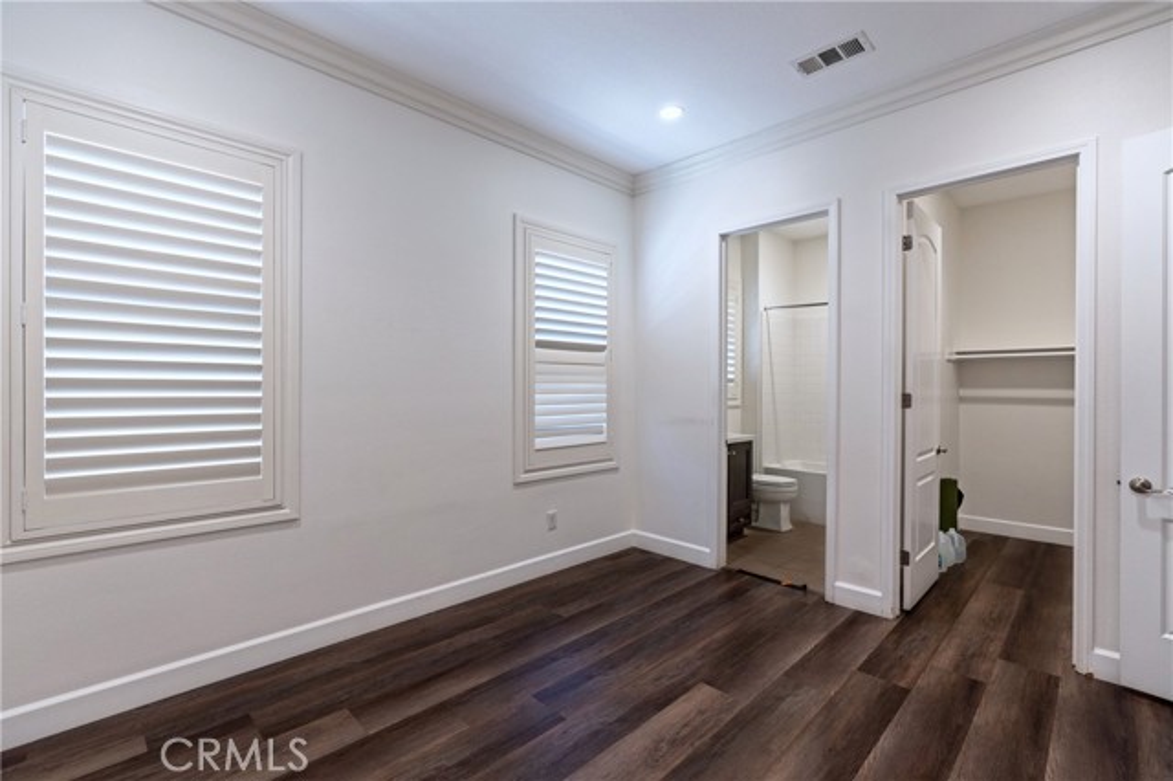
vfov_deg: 73.7
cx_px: 586
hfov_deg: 96.8
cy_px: 390
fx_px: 521
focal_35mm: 16
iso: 125
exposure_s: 1/50
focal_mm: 16
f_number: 3.5
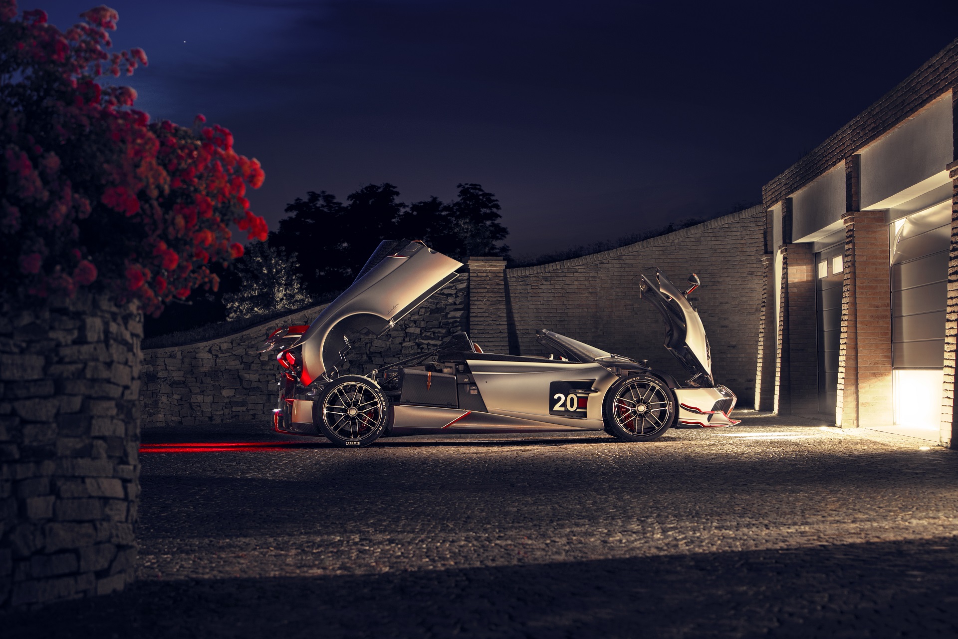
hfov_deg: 25.4
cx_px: 479
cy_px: 320
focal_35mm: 80
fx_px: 2129
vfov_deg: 17.1
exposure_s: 6
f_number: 6.3
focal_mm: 80
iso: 200
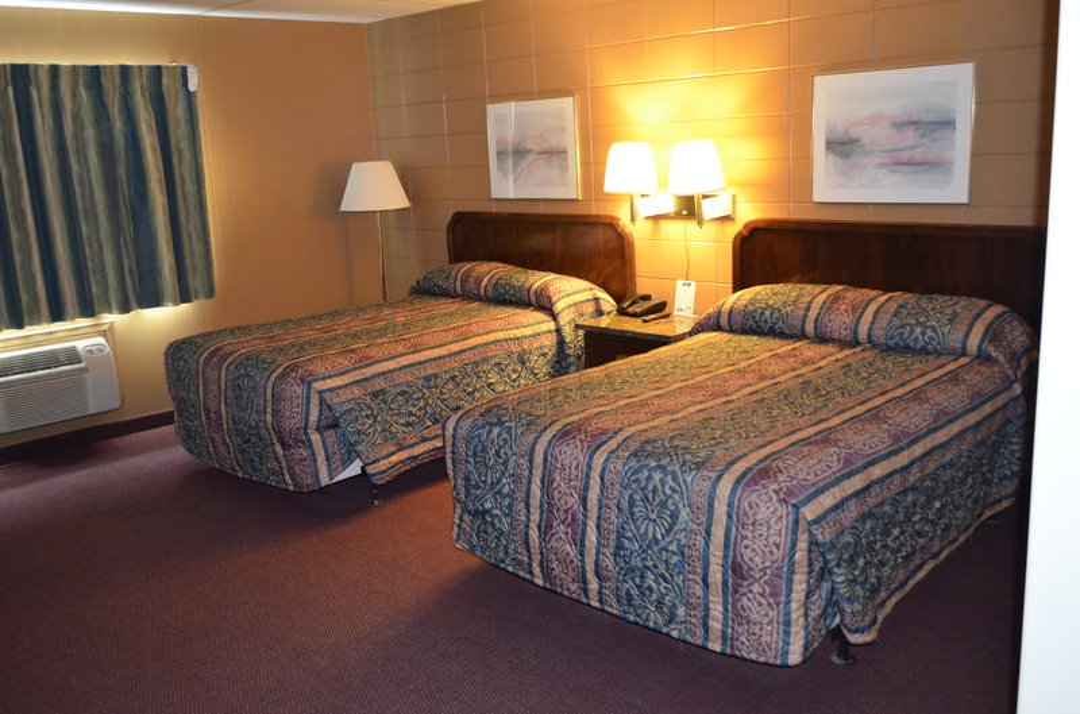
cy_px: 357
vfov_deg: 39.8
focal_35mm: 33
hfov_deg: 57.3
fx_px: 987
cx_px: 540
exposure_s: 1/25
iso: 3200
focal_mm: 22
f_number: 3.8
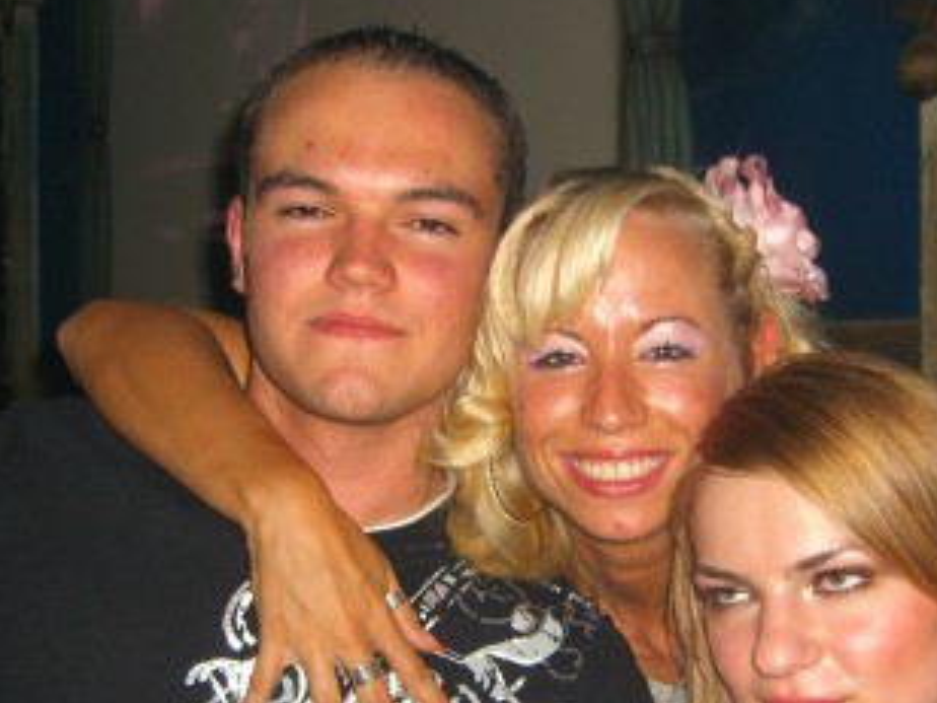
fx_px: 2003
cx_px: 542
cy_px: 539
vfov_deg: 19.7
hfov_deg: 26.3
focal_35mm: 74
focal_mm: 7.9
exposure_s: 1/60
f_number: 2.8
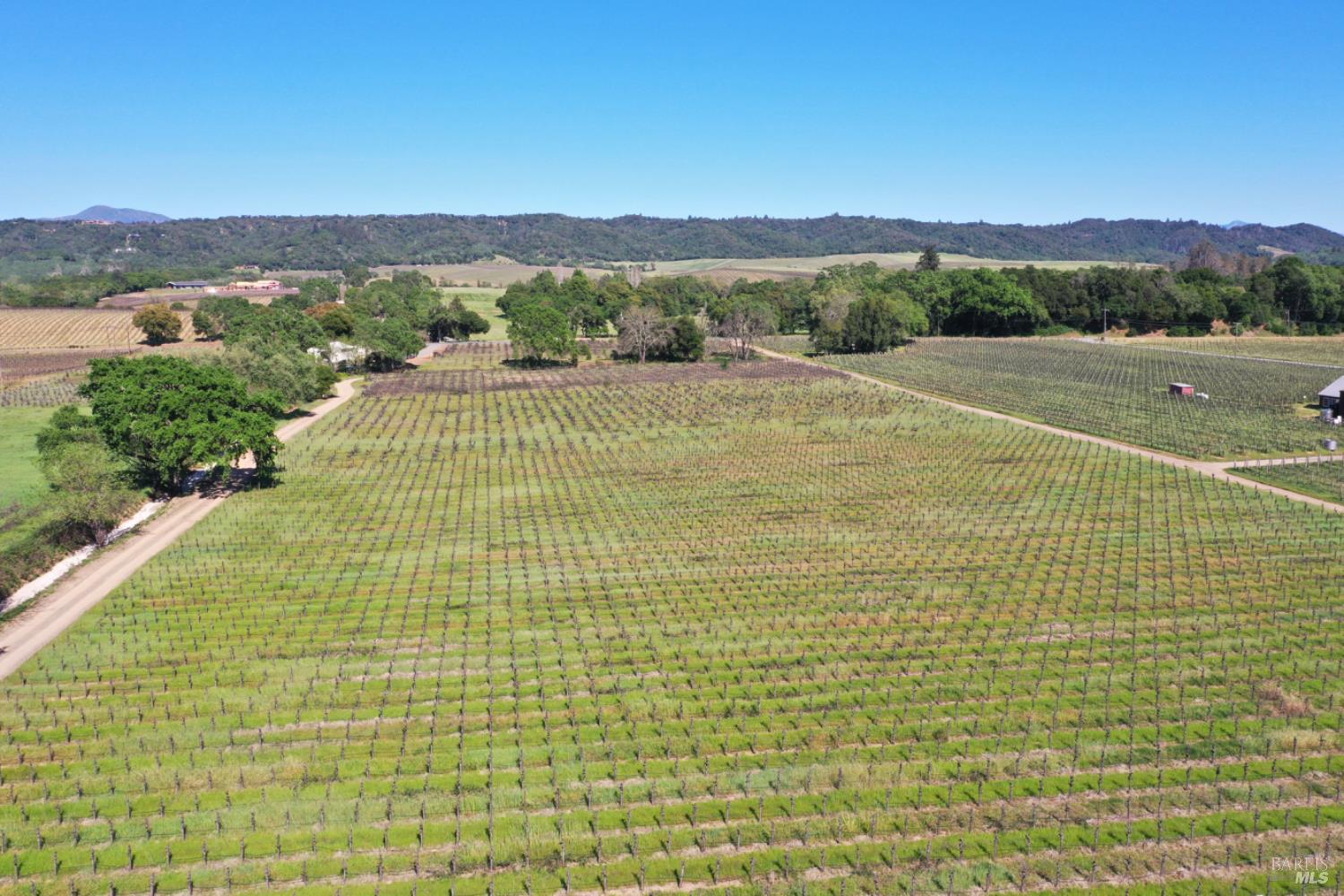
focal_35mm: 28
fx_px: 1045
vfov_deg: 46.4
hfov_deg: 65.5
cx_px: 672
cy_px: 448
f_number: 6.3
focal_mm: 10.26
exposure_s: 1/240
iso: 100
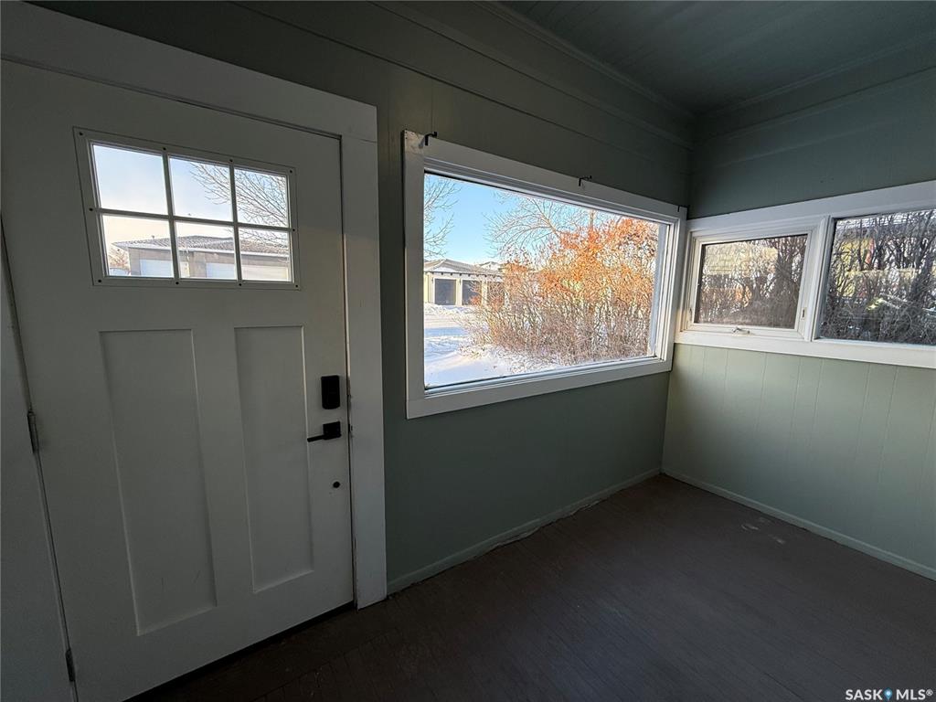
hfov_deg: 102.1
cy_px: 351
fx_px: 379
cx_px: 468
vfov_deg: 85.7
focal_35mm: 14
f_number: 2.2
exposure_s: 1/198
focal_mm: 2.22
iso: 64
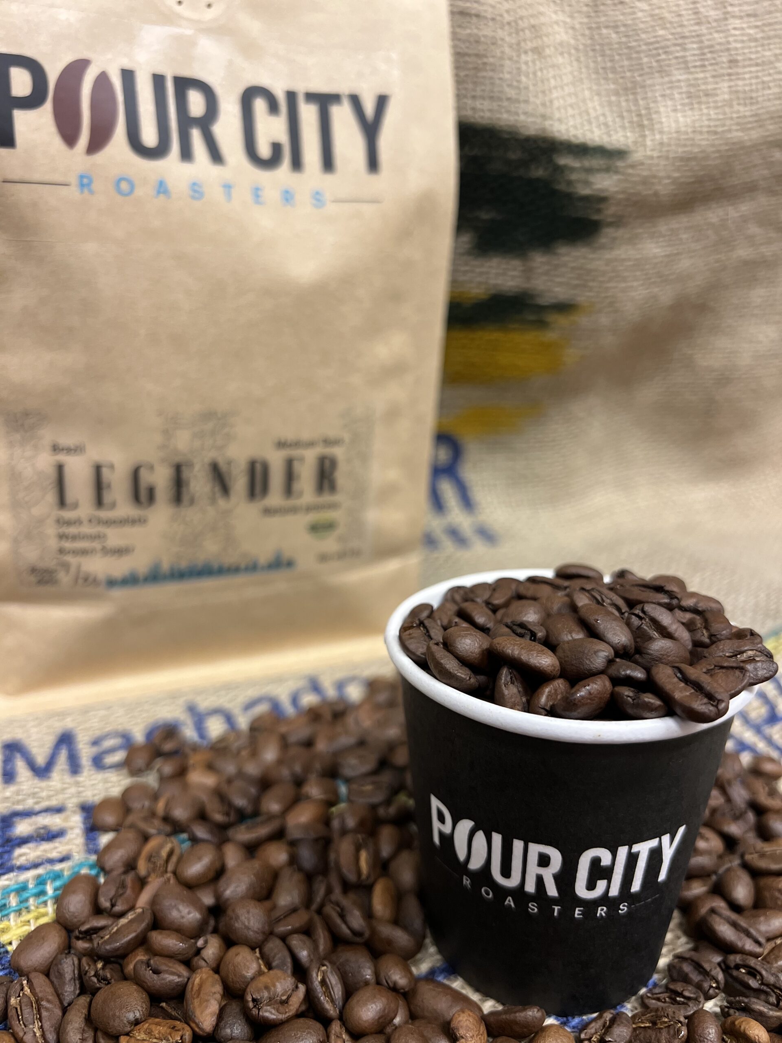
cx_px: 391
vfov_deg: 67.3
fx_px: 783
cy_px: 522
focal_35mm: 26
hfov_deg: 53.1
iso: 200
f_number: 1.5
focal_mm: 5.7
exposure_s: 1/60
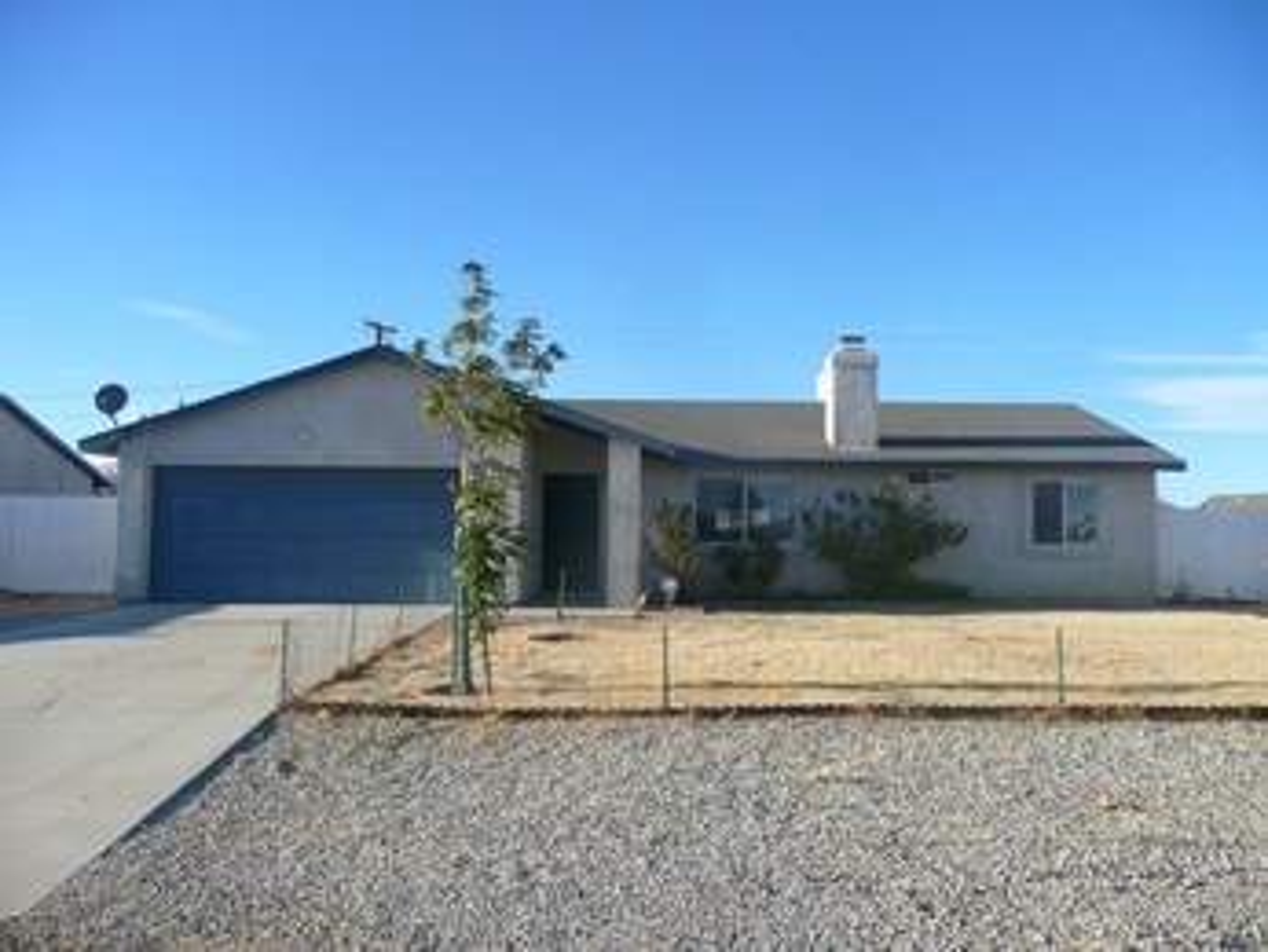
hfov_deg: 63.4
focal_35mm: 28
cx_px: 634
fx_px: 1026
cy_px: 476
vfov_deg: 49.8
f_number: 3.3
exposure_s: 1/640
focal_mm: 4.6
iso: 100
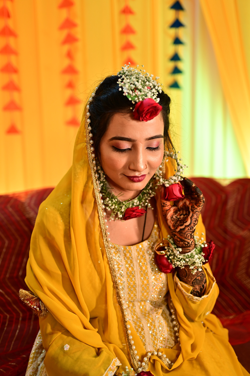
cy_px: 188
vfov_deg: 54.4
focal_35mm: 35
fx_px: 365
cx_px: 125
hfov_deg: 37.9
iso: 250
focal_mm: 35
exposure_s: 1/200
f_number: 1.8
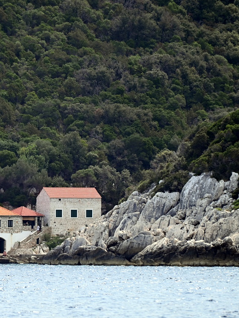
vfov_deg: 4.6
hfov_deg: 3.4
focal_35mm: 434
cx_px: 52
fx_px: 3995
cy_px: 159
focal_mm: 300
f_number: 5.6
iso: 320
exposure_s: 1/1000
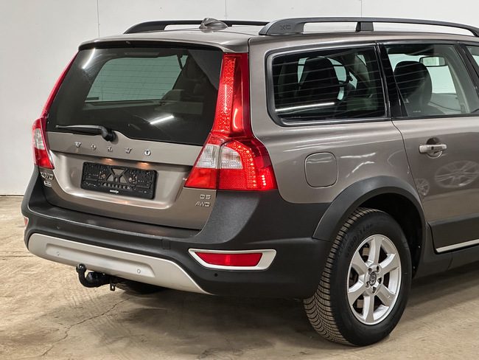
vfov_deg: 19.2
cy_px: 180
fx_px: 1066
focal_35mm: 77
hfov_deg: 25.3
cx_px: 240
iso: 800
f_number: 2.8
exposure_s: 1/40
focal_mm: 9
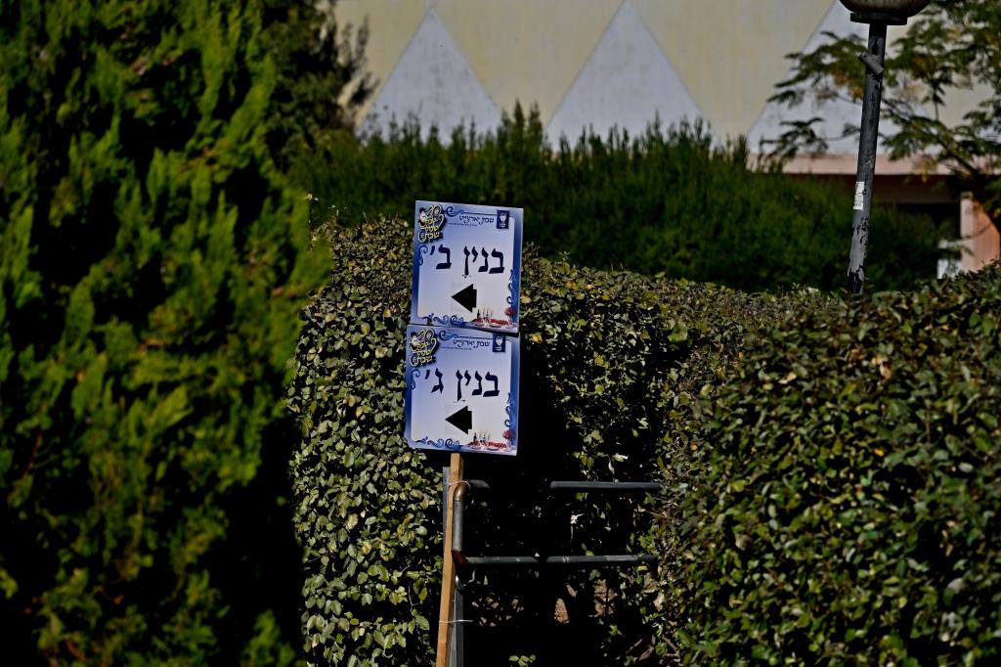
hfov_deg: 11.4
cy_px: 334
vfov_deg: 7.6
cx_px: 500
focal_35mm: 180
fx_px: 5003
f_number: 4
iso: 32
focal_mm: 120
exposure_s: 1/5000
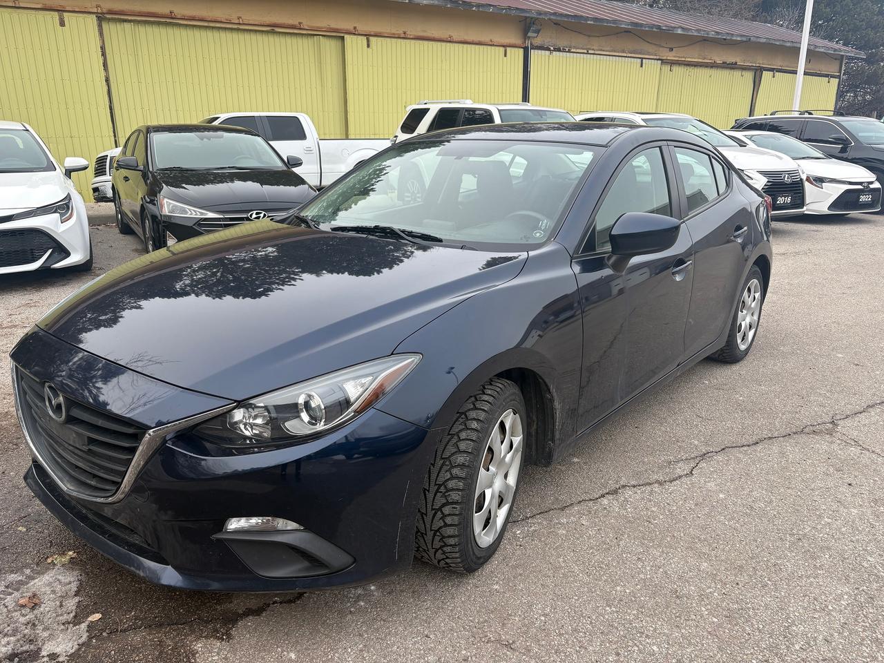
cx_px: 442
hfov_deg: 67.3
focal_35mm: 26
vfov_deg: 53.1
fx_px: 664
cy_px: 332
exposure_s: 1/140
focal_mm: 5.96
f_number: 1.6
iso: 32
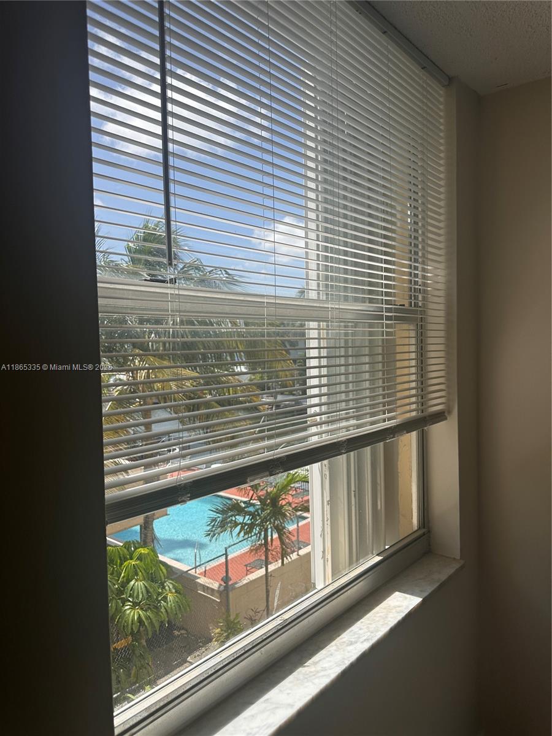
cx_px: 276
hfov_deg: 56.8
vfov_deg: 71.6
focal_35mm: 24
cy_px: 368
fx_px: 510
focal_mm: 6.86
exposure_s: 1/3155
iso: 80
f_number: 1.78
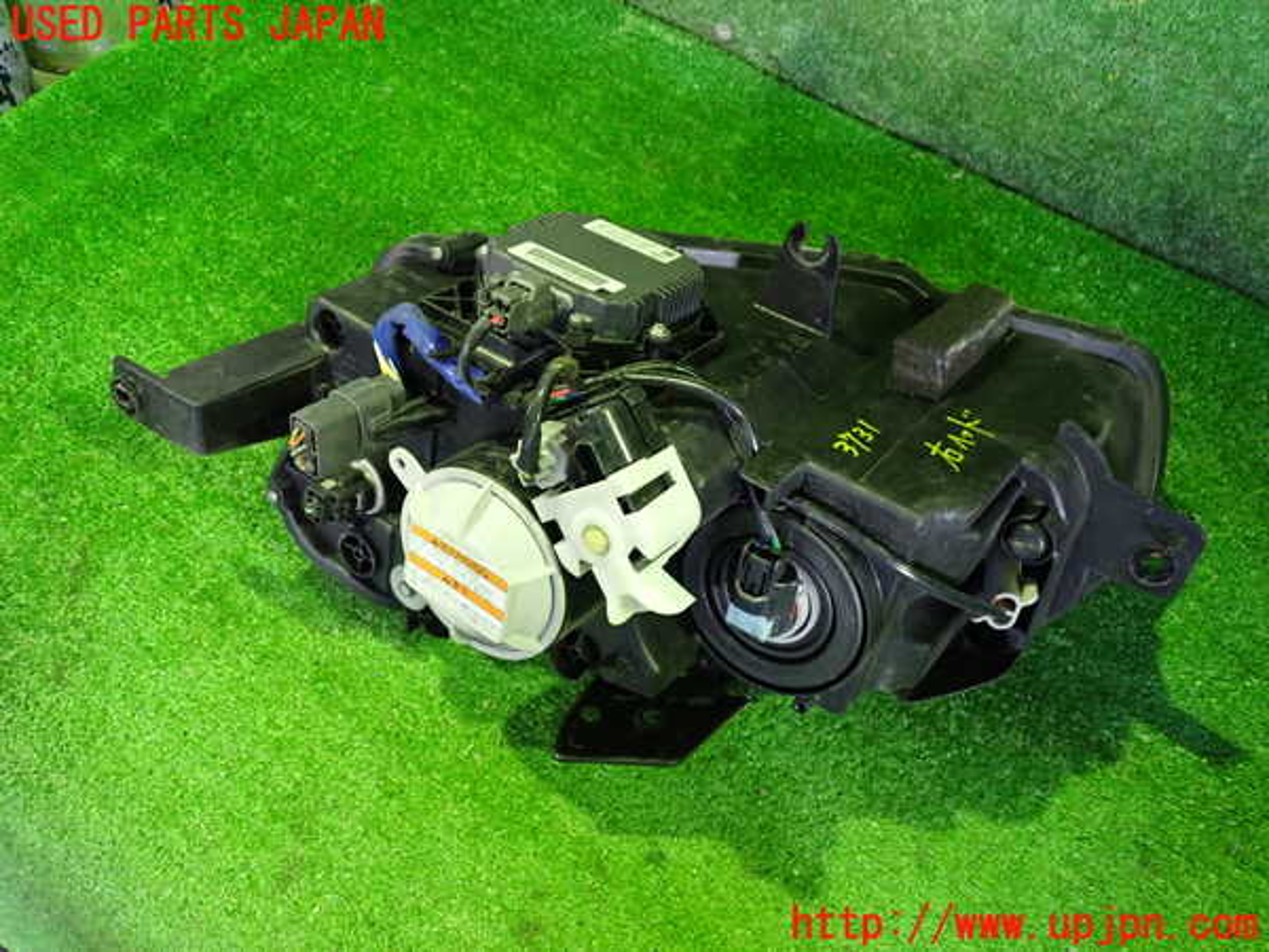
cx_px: 634
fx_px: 1100
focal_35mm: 30
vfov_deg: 46.8
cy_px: 476
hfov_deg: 60.0
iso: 800
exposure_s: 1/20
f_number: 2.3
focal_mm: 5.4
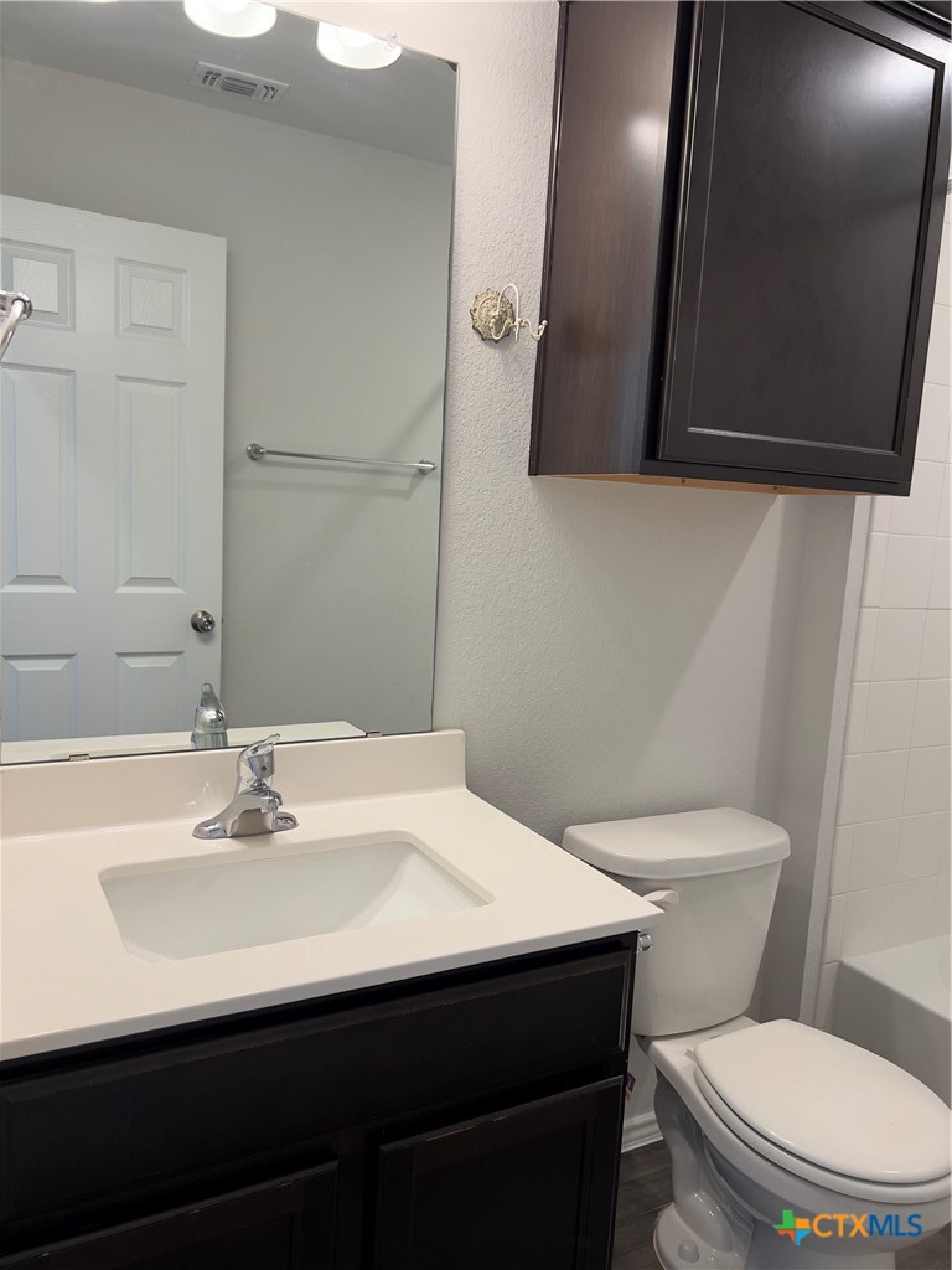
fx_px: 953
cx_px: 476
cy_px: 635
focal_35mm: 26
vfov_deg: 67.3
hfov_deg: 53.1
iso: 80
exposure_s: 1/120
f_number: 1.5
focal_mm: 5.7
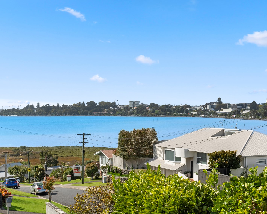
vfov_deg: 23.1
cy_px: 96
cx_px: 129
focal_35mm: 66
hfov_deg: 28.7
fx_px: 522
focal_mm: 35
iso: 250
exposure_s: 1/1250
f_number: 7.1
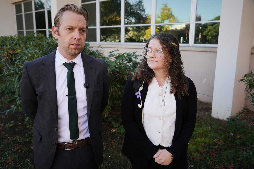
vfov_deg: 43.6
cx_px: 127
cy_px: 84
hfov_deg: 61.9
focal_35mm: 30
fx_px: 212
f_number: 4.5
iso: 100
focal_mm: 30
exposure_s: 1/125
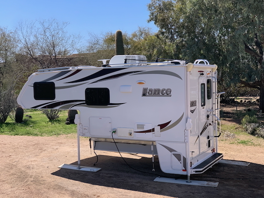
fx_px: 397
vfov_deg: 28.0
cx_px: 132
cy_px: 99
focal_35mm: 52
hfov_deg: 36.8
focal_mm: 6
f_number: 2.4
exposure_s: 1/940
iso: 16
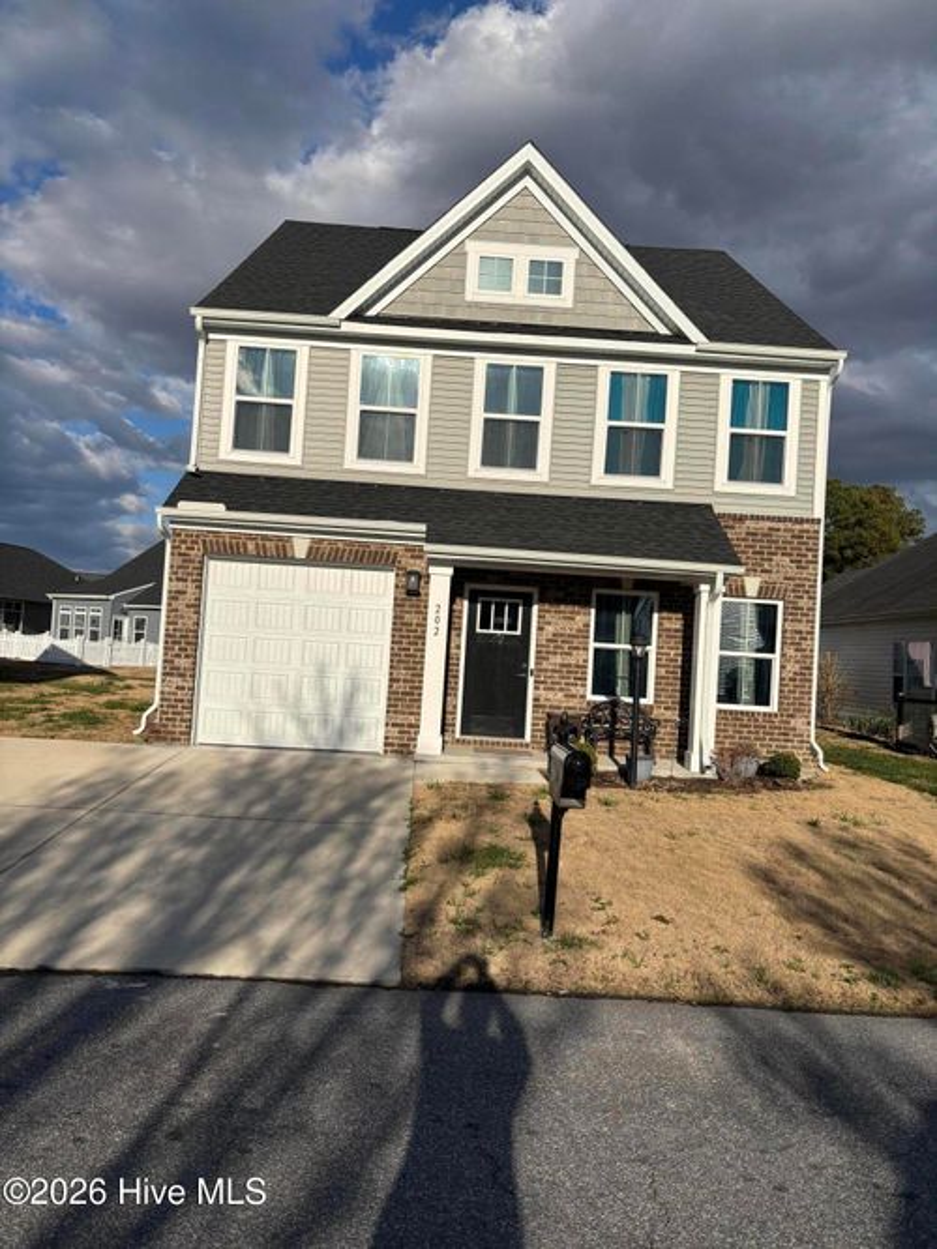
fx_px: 939
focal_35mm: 26
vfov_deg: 67.3
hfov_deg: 53.0
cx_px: 468
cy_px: 624
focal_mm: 5.96
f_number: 1.6
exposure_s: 1/8333
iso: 50
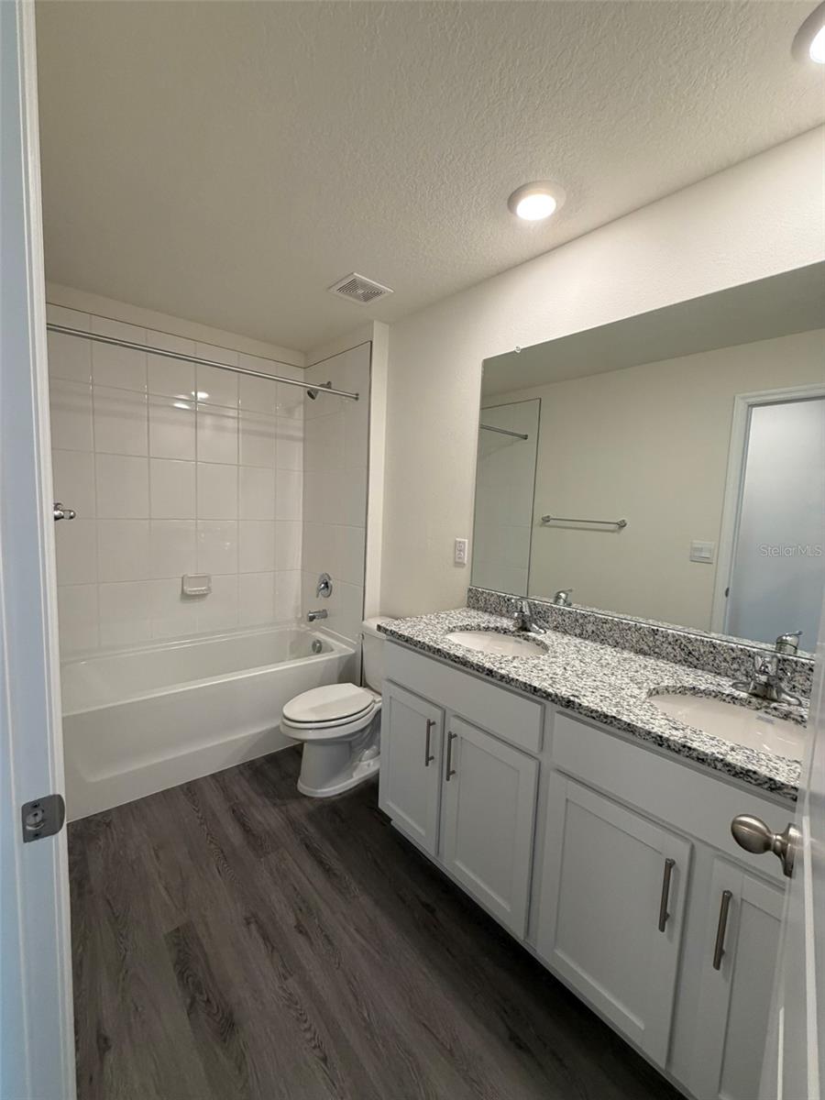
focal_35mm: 14
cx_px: 412
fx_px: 445
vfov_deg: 102.1
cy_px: 550
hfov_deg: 85.7
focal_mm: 2.22
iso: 250
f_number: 2.2
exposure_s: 1/120
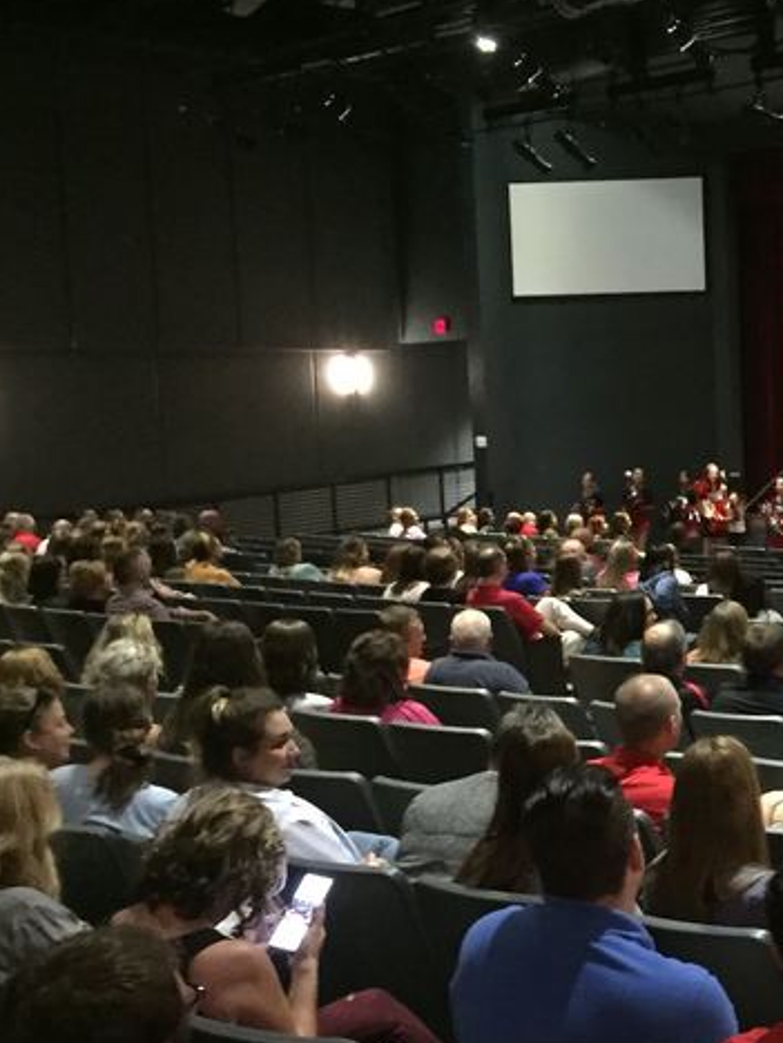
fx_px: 1870
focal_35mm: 62
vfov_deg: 31.1
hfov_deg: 22.0
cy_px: 606
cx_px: 917
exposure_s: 1/15
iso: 320
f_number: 2.2
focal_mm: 4.15
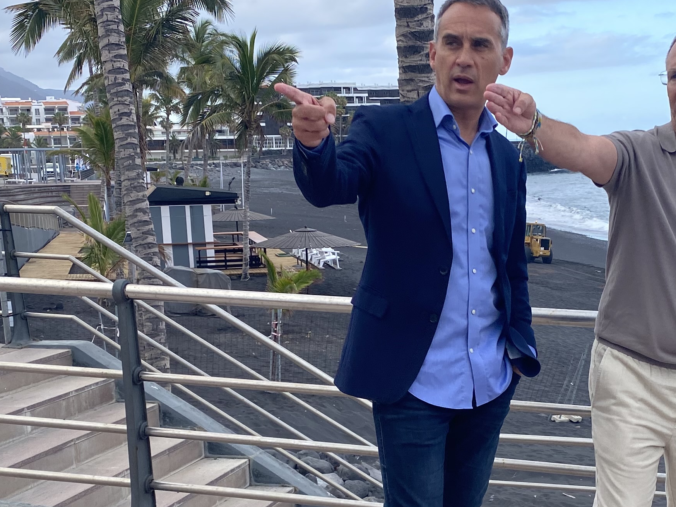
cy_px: 392
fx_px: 1172
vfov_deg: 24.1
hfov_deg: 31.9
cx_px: 455
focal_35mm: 60
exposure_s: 1/757
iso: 32
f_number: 1.8
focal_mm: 4.25
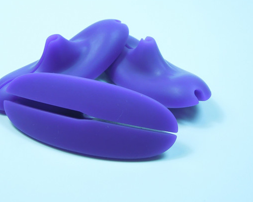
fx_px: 554
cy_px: 79
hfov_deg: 25.7
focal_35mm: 74
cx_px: 103
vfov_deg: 20.7
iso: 360
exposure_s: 1/160
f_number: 4
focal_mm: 8.7
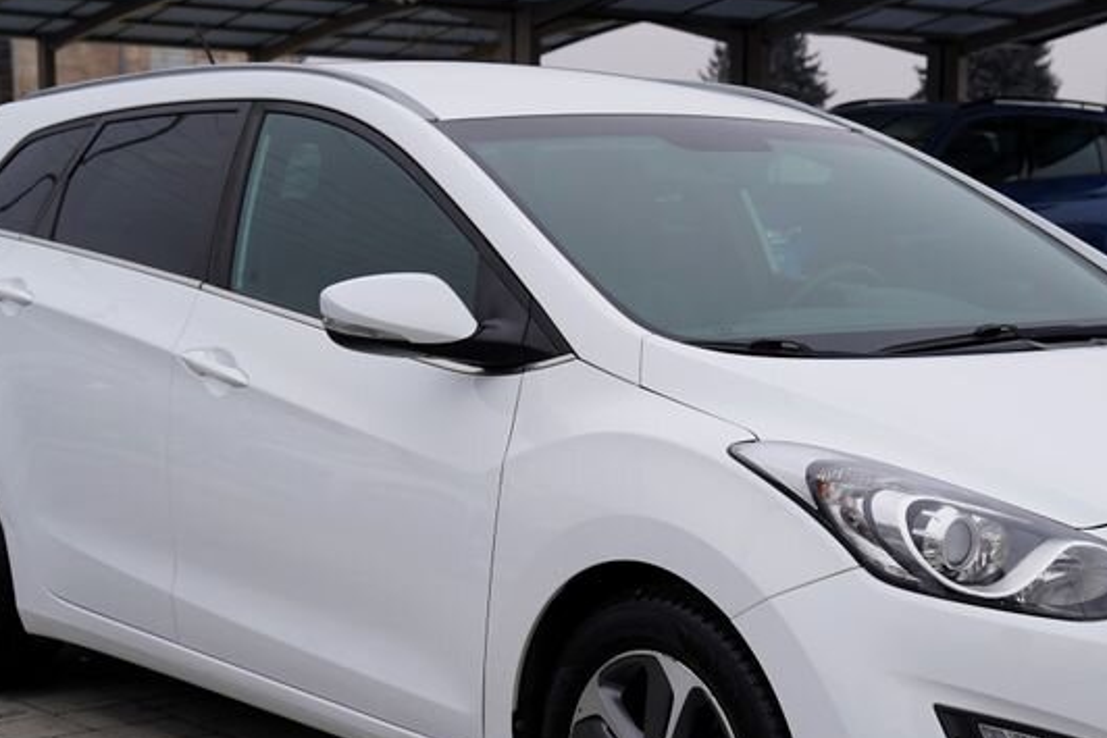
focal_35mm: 77
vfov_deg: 17.7
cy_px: 512
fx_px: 2368
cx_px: 718
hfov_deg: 26.2
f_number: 4.5
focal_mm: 40
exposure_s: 1/100
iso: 100
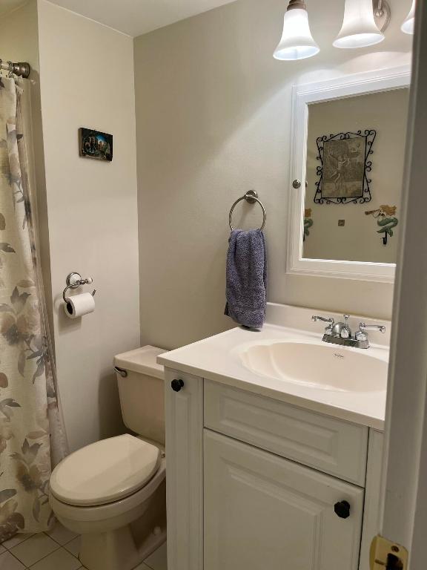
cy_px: 285
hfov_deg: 53.1
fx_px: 428
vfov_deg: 67.3
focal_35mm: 26
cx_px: 214
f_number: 1.6
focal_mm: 5.1
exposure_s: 1/120
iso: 80
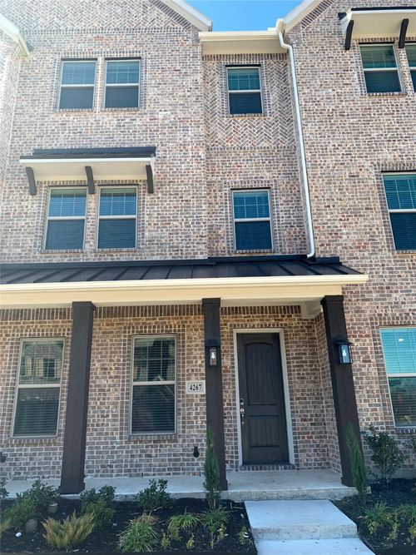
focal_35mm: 26
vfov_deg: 67.3
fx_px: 417
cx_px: 208
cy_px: 278
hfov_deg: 53.0
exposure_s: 1/520
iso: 25
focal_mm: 4.25
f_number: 1.8
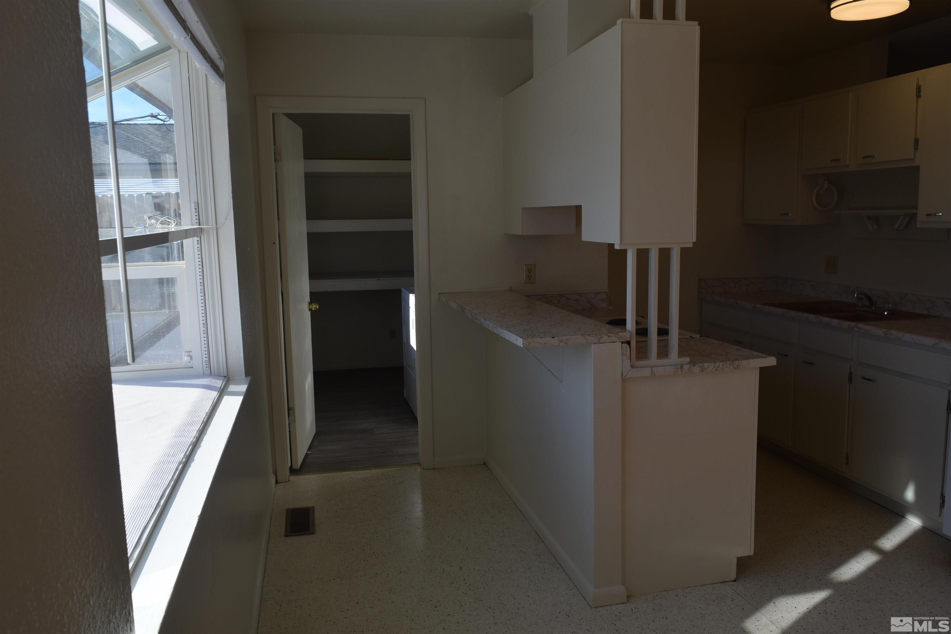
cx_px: 476
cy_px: 317
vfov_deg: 47.9
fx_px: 713
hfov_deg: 67.4
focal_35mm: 27
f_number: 9
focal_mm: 18
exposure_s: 1/320
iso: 200
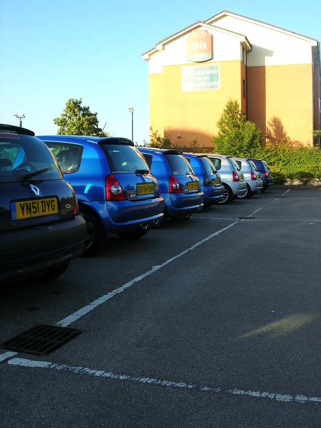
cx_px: 160
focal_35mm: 38
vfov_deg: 49.0
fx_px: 470
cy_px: 214
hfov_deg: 37.7
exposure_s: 1/165
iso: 64
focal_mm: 7.8
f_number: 4.8
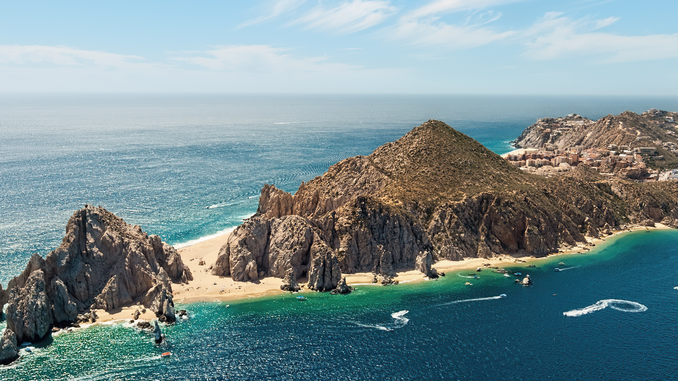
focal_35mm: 36
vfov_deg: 32.5
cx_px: 292
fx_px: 647
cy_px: 258
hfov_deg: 55.1
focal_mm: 12
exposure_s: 1/500
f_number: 7.1
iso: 125
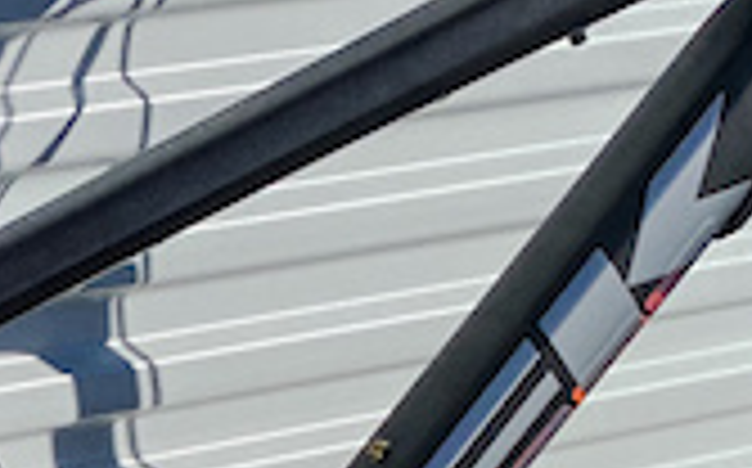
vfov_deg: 9.7
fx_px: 2703
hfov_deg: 15.5
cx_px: -45
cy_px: 608
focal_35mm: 132
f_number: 1.8
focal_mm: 4.25
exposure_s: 1/6757
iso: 32
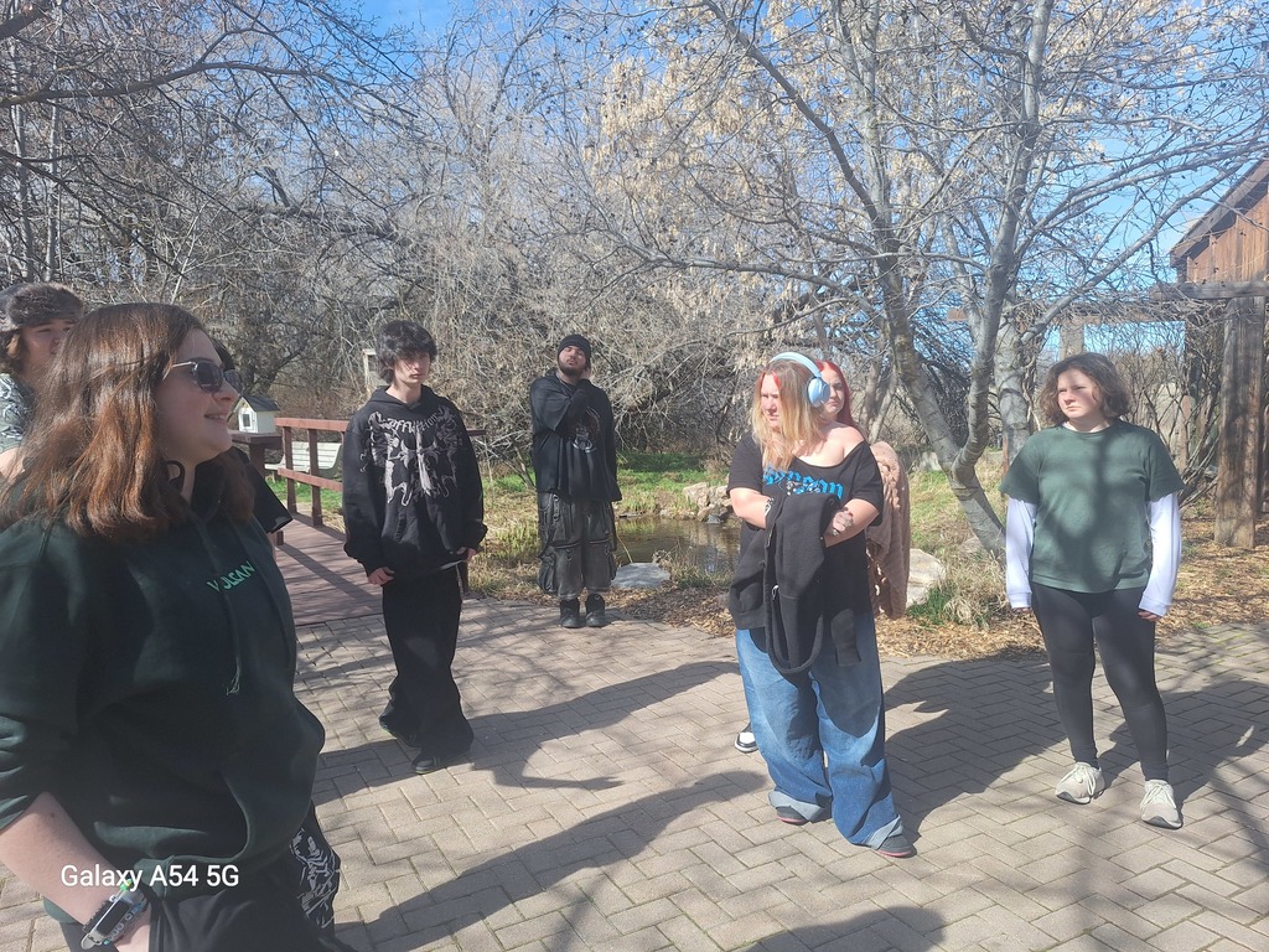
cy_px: 476
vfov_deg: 58.9
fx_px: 843
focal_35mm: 23
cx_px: 634
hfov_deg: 73.9
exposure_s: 1/1333
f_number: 1.8
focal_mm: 5.54
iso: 40
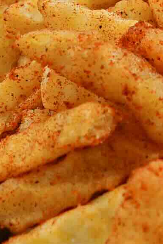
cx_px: 272
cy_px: -61
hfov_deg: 4.7
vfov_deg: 7.1
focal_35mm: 288
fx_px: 1955
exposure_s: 1/400
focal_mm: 28
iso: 80
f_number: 3.2
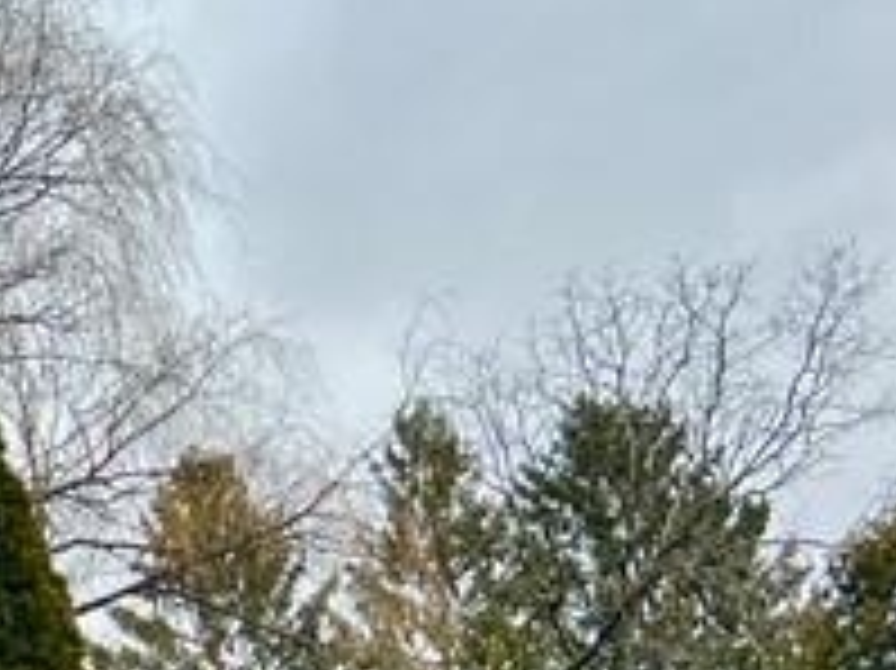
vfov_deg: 10.4
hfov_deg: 12.6
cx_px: -1013
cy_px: 1201
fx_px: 3466
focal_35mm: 134
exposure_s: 1/1449
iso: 50
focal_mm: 5.7
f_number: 1.5
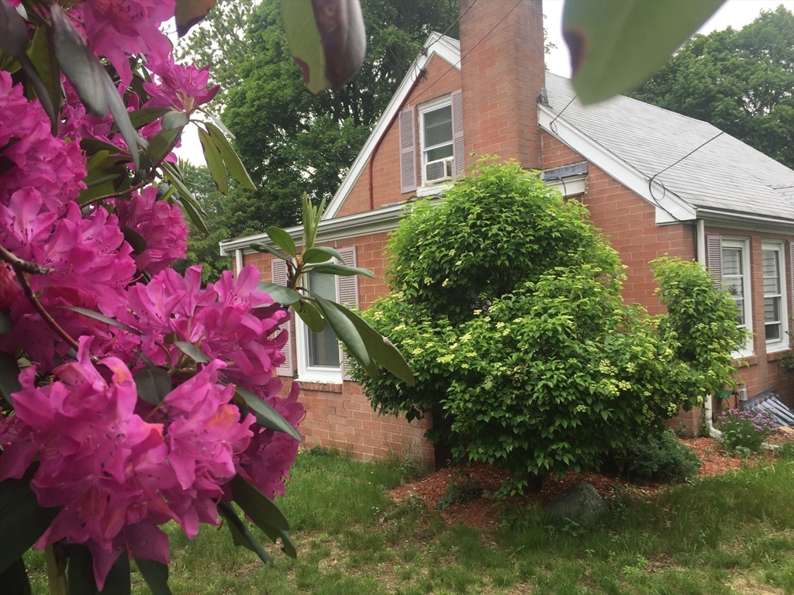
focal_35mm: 29
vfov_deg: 48.2
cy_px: 298
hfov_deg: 61.7
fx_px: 665
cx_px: 397
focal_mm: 4.15
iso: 32
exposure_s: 1/353
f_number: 2.2
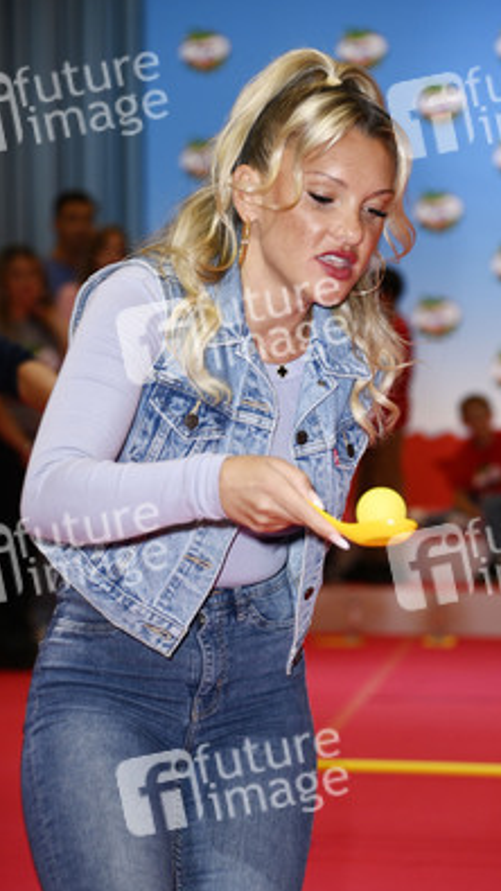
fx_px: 3379
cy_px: 444
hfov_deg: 8.5
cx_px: 298
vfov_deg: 15.0
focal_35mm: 143
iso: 1250
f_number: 5.6
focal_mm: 135
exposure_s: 1/250
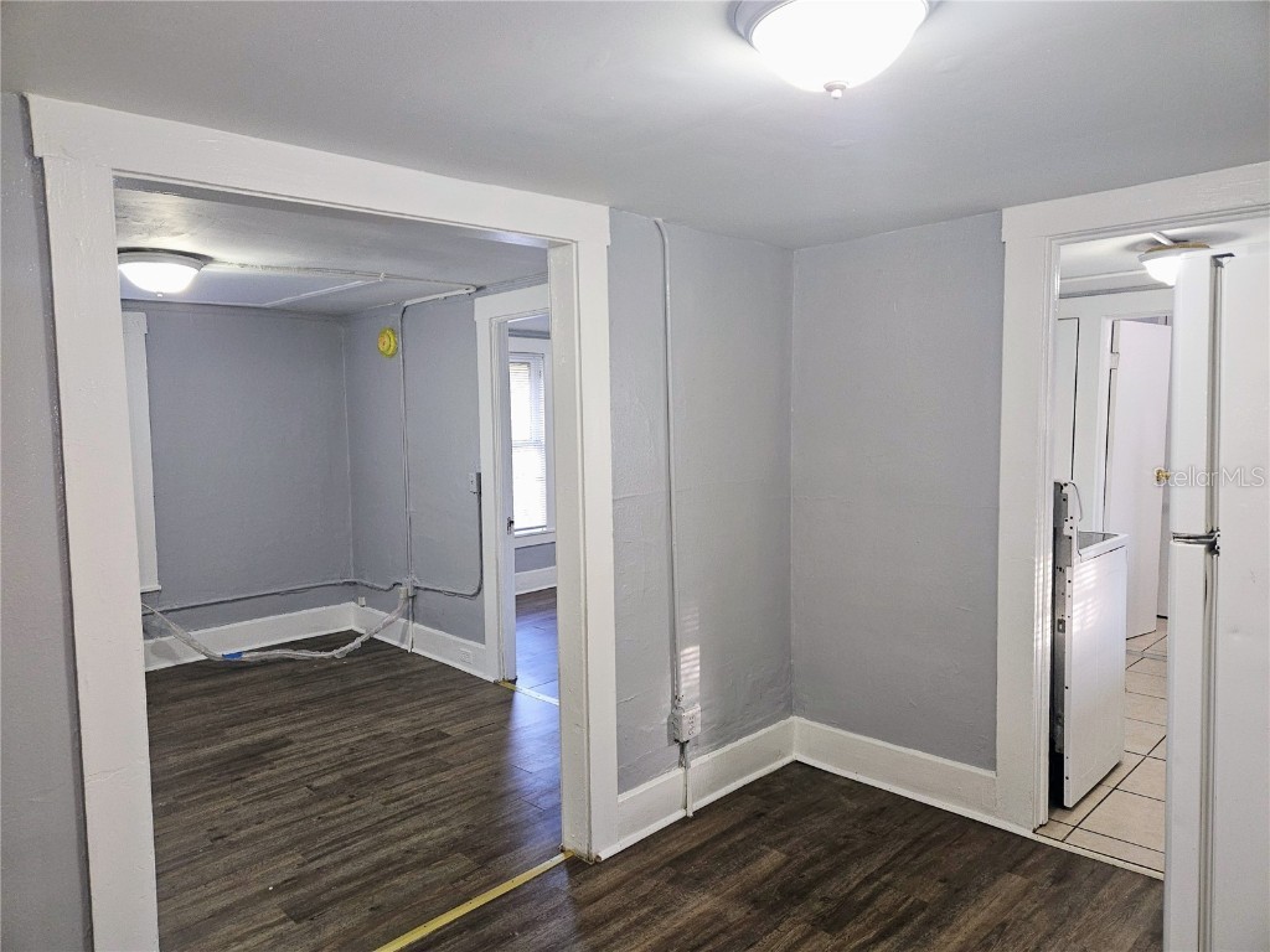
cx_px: 635
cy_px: 476
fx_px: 844
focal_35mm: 23
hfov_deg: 73.9
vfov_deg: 58.9
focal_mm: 5.4
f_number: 1.8
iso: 100
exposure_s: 1/40
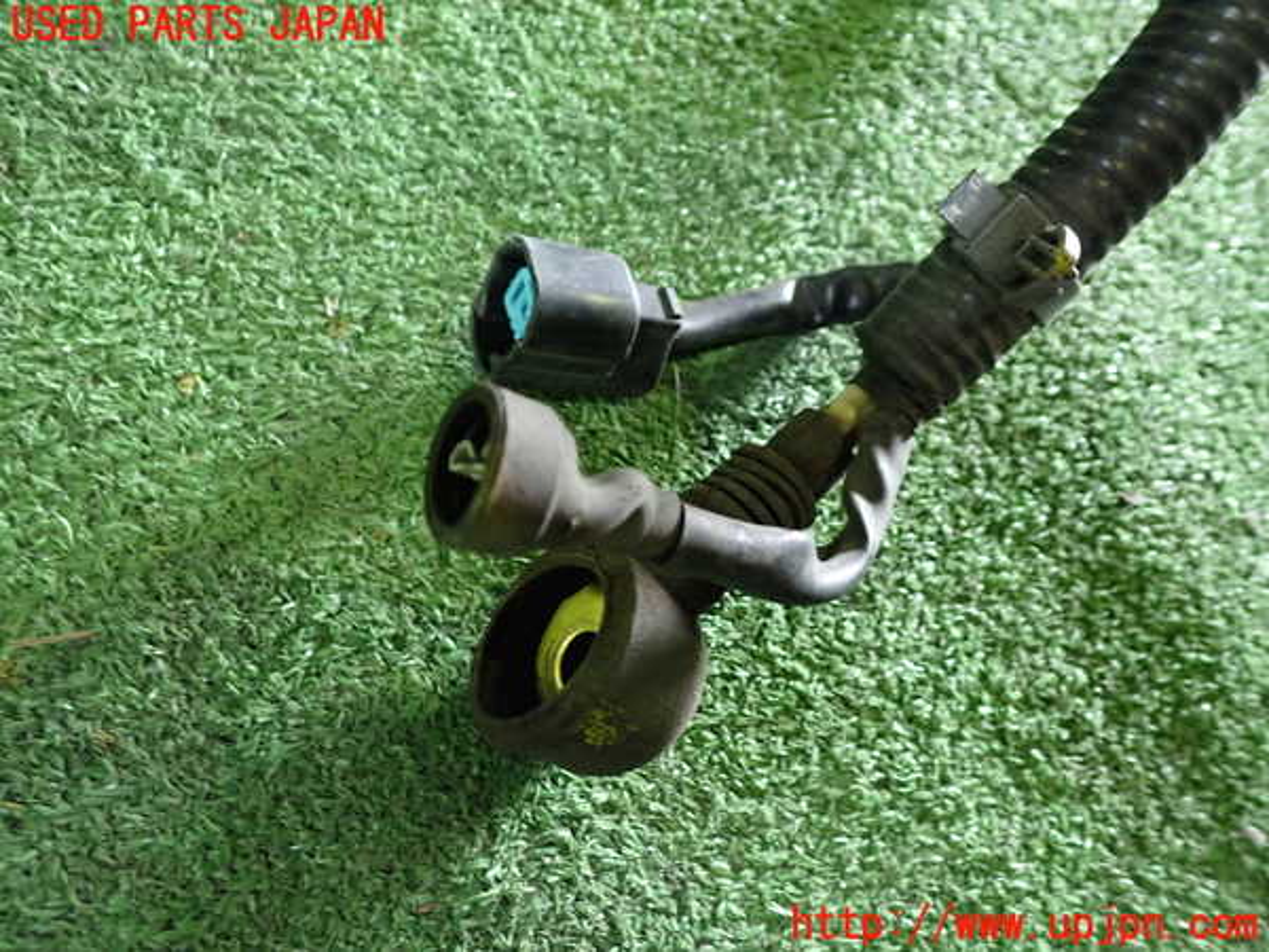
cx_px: 634
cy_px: 476
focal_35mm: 30
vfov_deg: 46.8
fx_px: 1100
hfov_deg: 60.0
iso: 500
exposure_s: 1/30
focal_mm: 5.4
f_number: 2.3
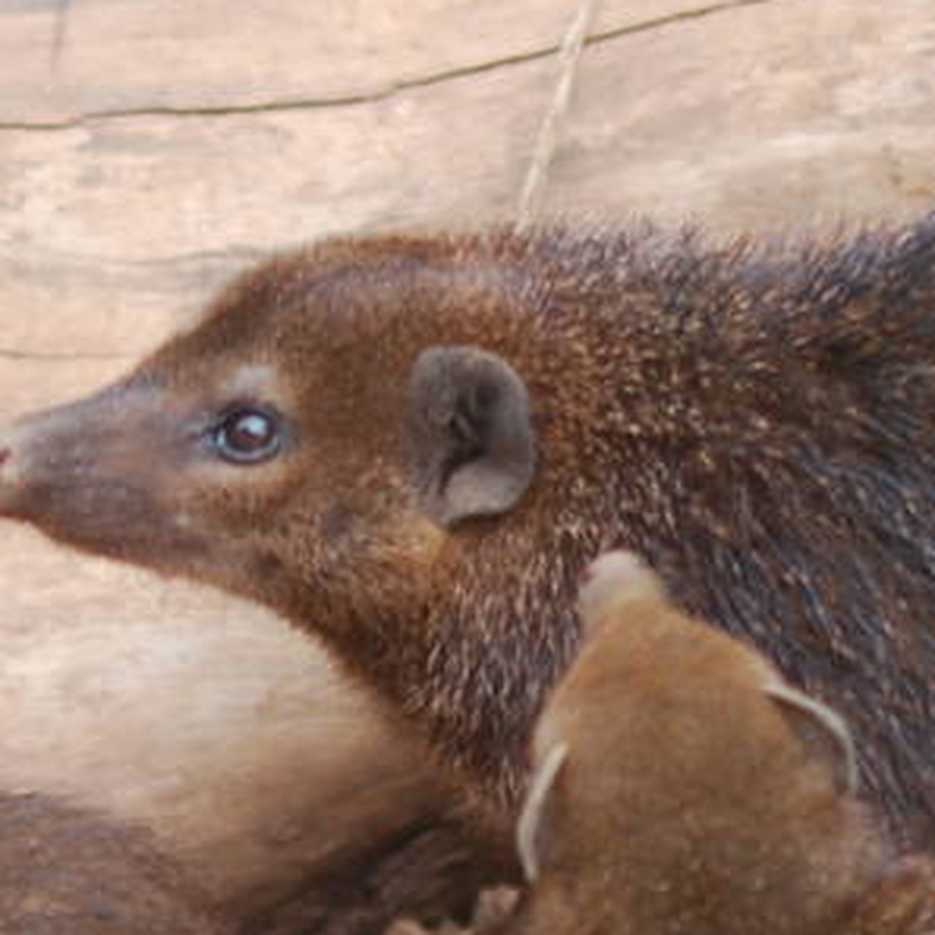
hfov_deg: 2.7
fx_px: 19995
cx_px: 1133
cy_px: 713
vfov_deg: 2.7
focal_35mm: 654
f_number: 4.2
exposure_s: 1/125
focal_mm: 95
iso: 200
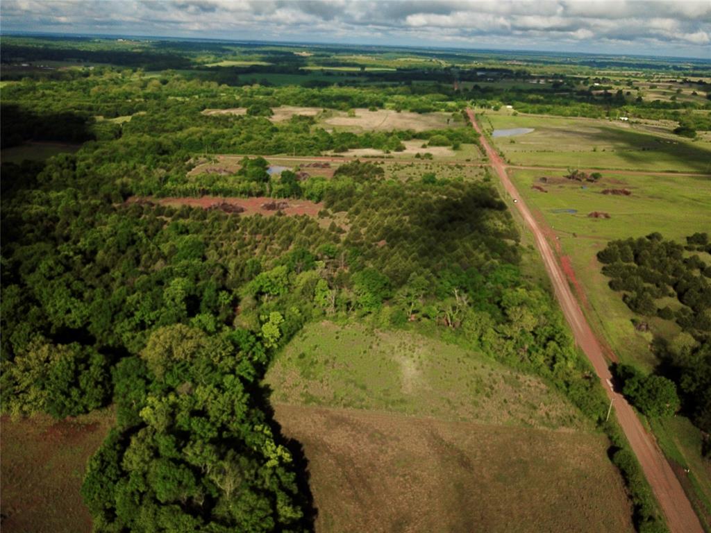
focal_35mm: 26
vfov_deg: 53.1
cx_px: 356
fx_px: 534
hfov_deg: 67.3
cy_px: 266
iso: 100
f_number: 2.2
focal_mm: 4.7
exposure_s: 1/2950
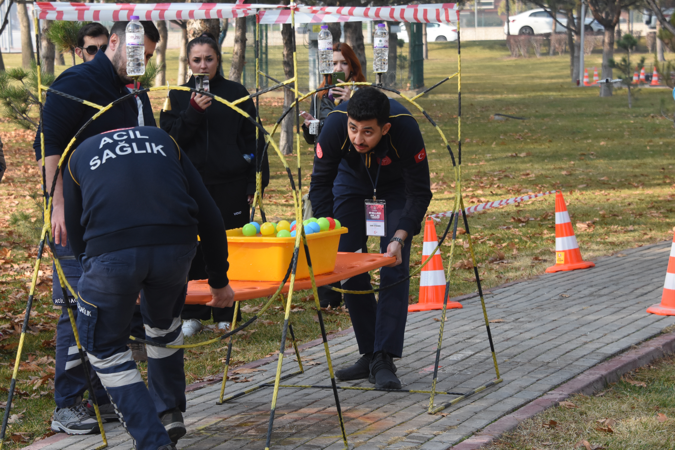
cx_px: 338
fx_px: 2306
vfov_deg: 11.1
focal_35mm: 123
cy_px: 225
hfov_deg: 16.7
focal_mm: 82
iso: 800
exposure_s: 1/800
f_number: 6.3
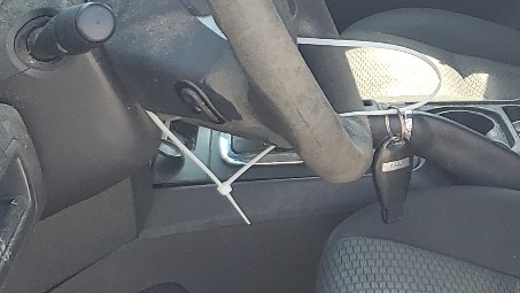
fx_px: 1379
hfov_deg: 21.1
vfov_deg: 12.1
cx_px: 422
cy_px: 122
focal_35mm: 100
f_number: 1.5
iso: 50
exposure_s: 1/370
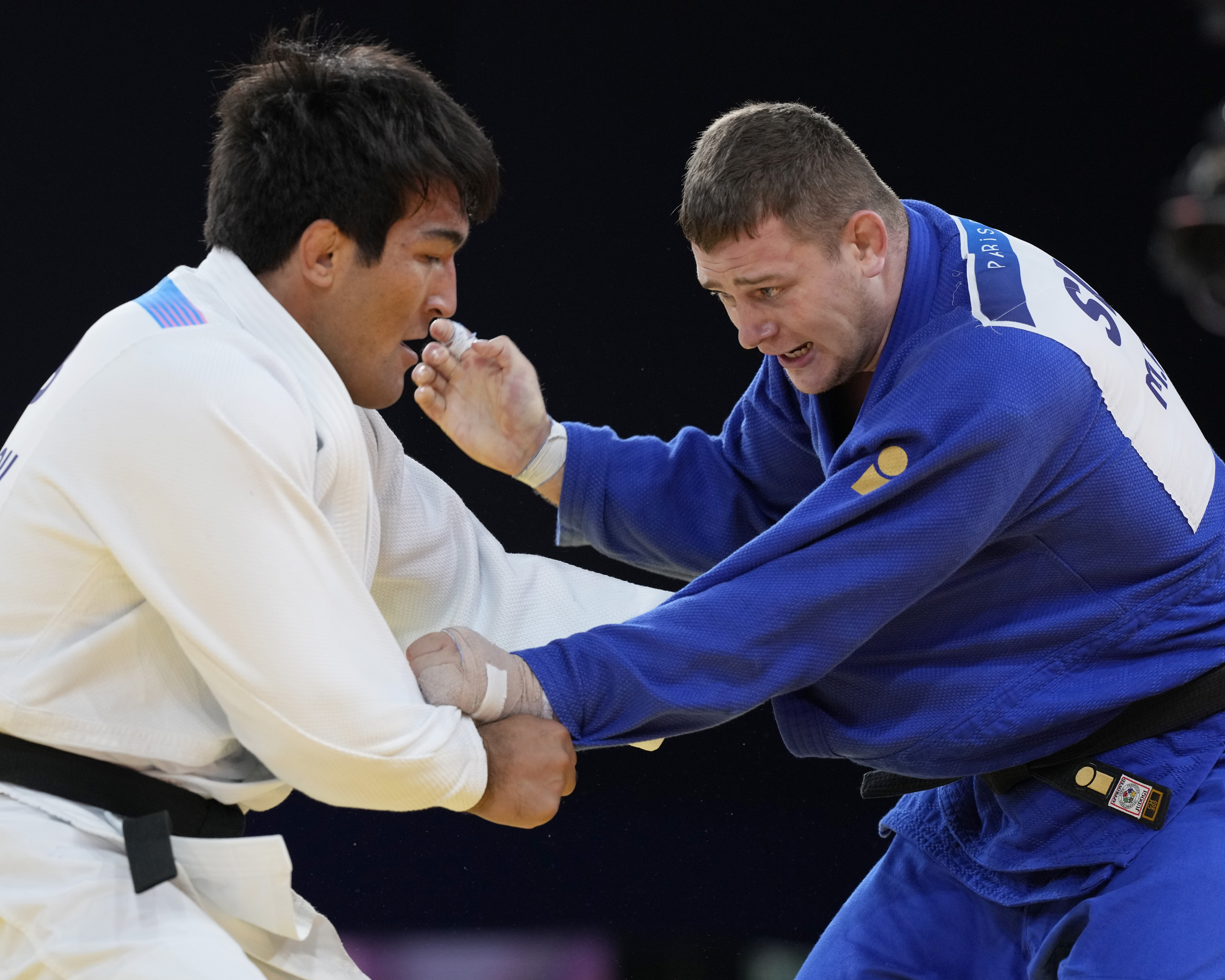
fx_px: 12254
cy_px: 490
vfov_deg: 4.6
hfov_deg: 5.7
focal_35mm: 338
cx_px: 531
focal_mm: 300
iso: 2500
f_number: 4
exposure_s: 1/1600
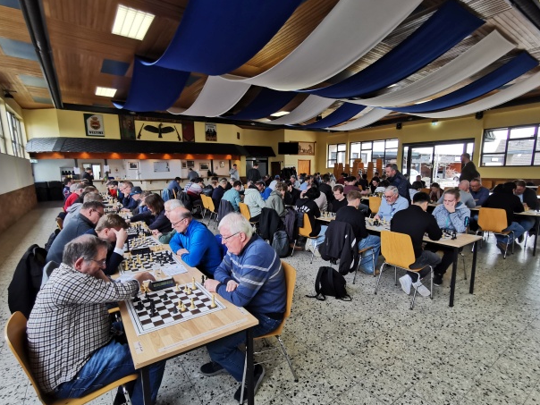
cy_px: 211
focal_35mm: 18
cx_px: 269
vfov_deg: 71.6
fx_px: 281
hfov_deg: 87.8
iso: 160
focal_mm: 2.35
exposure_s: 1/100
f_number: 2.2
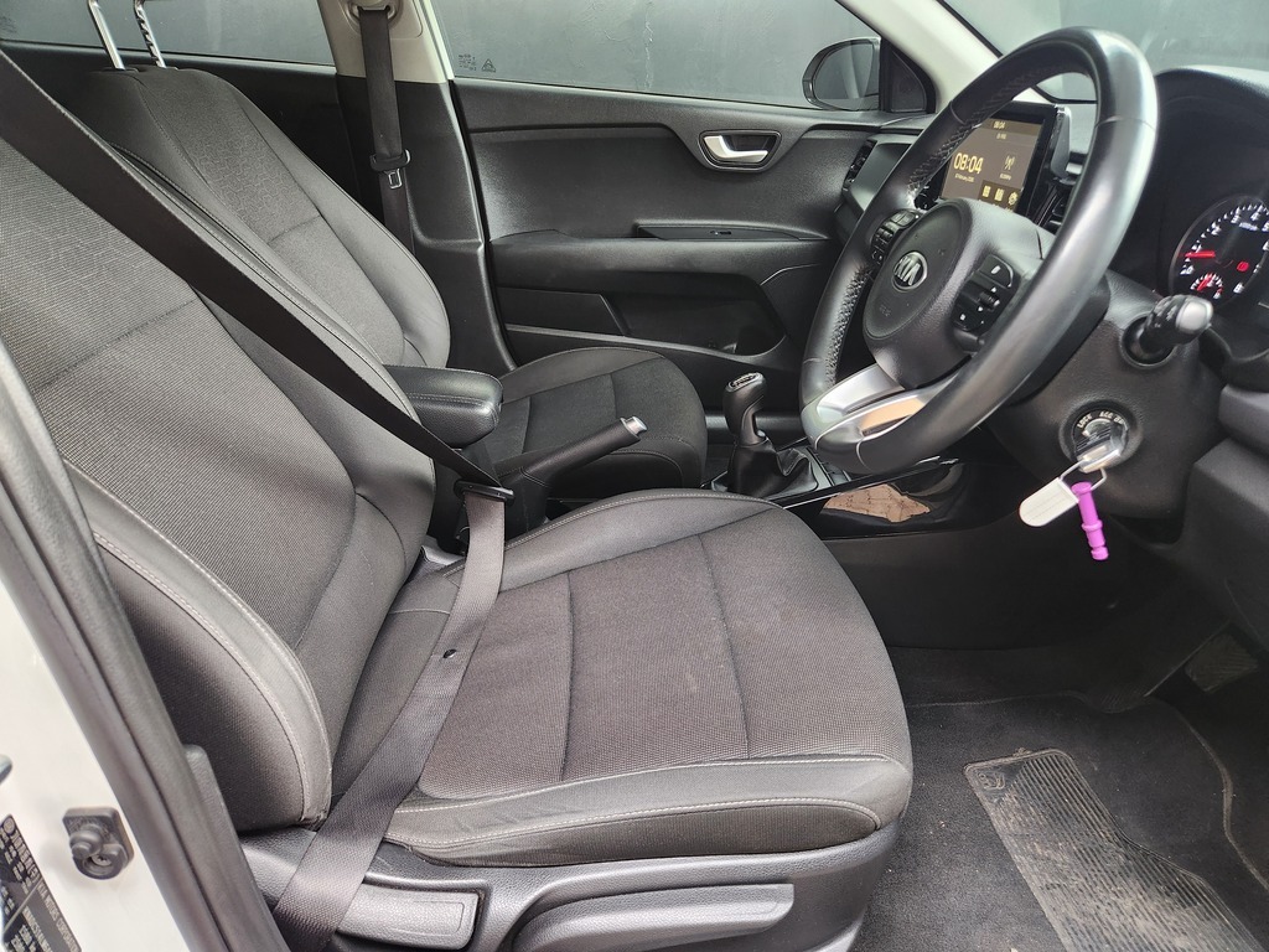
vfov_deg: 58.9
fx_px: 843
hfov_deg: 73.9
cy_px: 476
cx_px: 634
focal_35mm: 23
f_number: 1.8
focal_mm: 5.4
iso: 320
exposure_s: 1/100
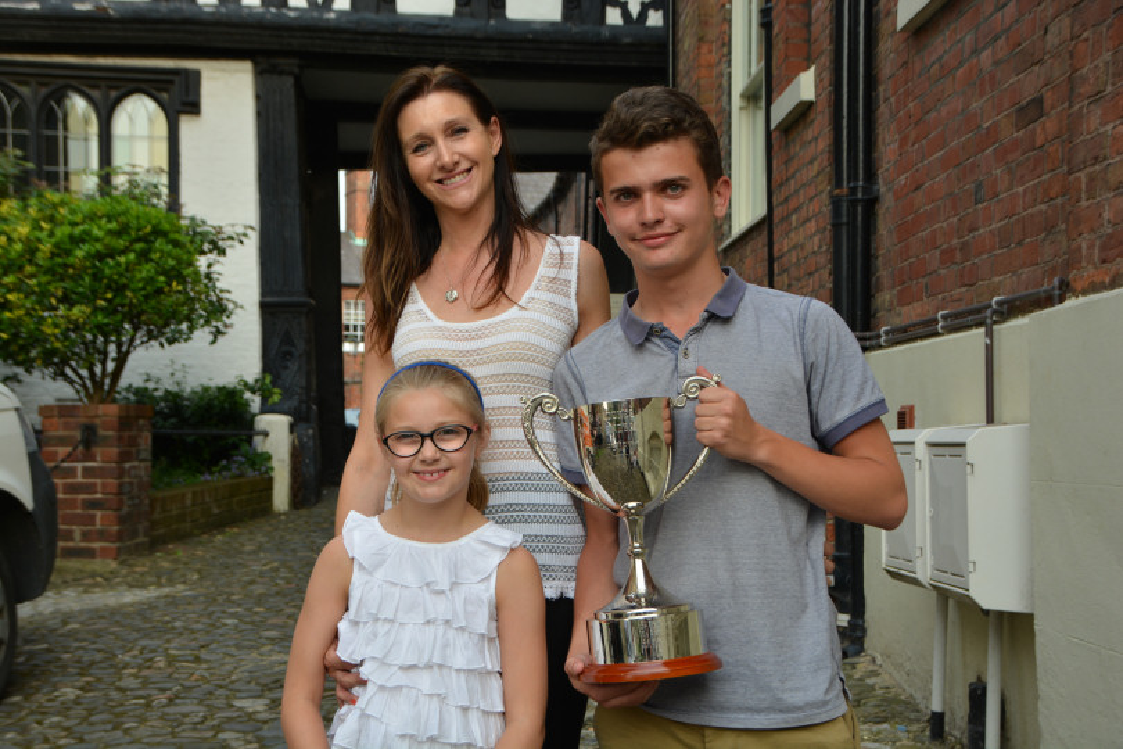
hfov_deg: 38.9
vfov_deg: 26.5
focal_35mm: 51
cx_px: 562
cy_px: 374
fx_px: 1591
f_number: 6.3
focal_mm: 34
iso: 200
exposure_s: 1/160
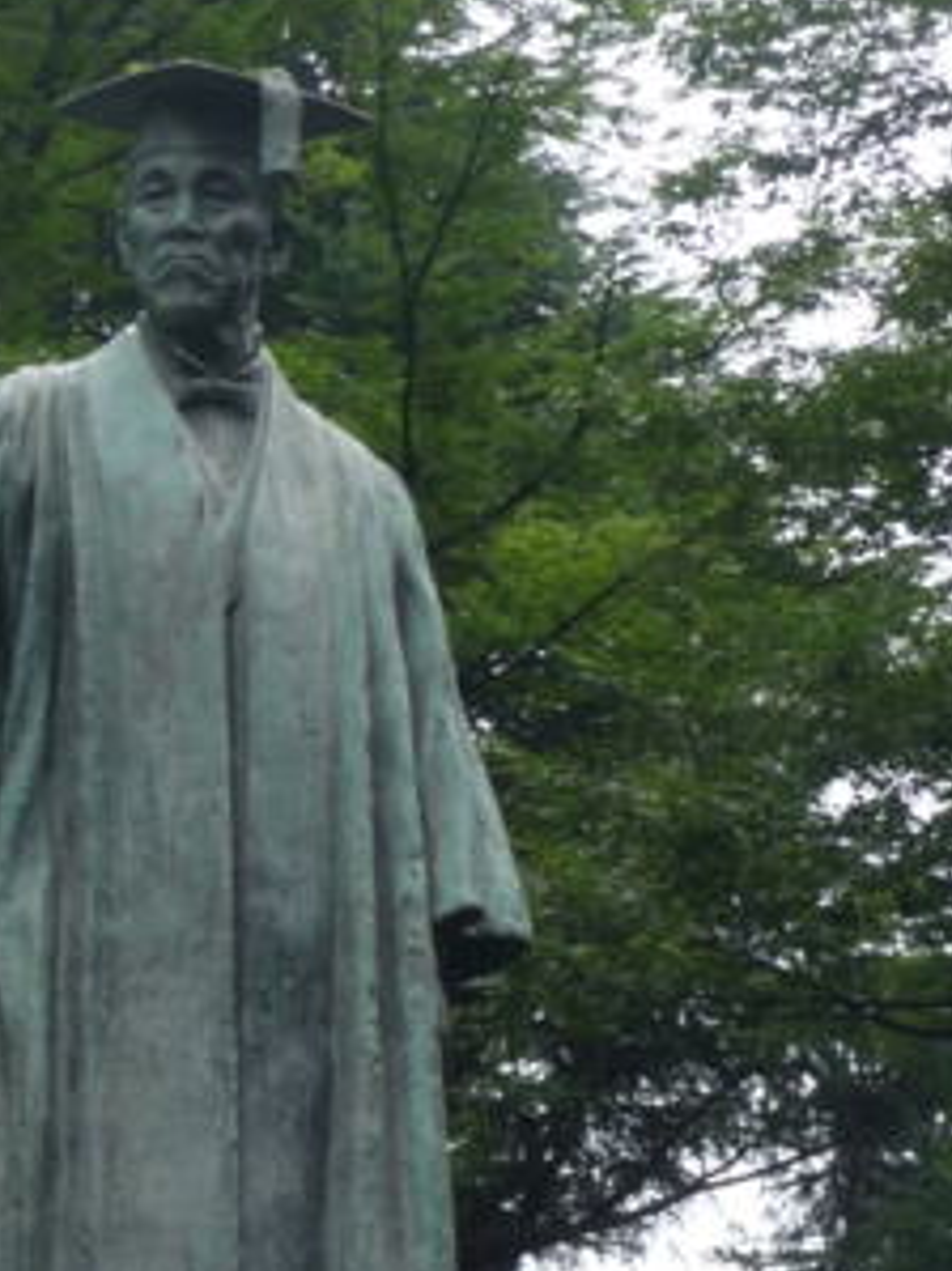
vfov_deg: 13.4
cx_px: 289
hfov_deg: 10.1
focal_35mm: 147
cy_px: 1058
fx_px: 5394
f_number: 4.3
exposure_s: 1/50
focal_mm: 9.3
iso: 100
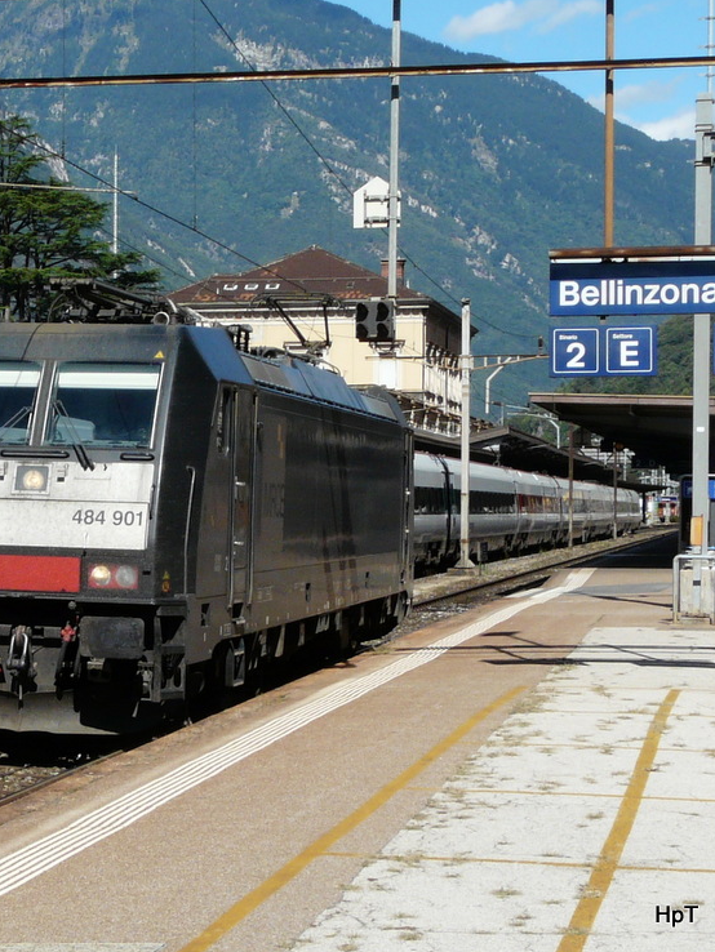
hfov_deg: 23.5
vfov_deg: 31.7
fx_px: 1679
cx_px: 84
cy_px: 468
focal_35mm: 61
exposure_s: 1/400
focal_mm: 7.4
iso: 100
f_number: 6.3
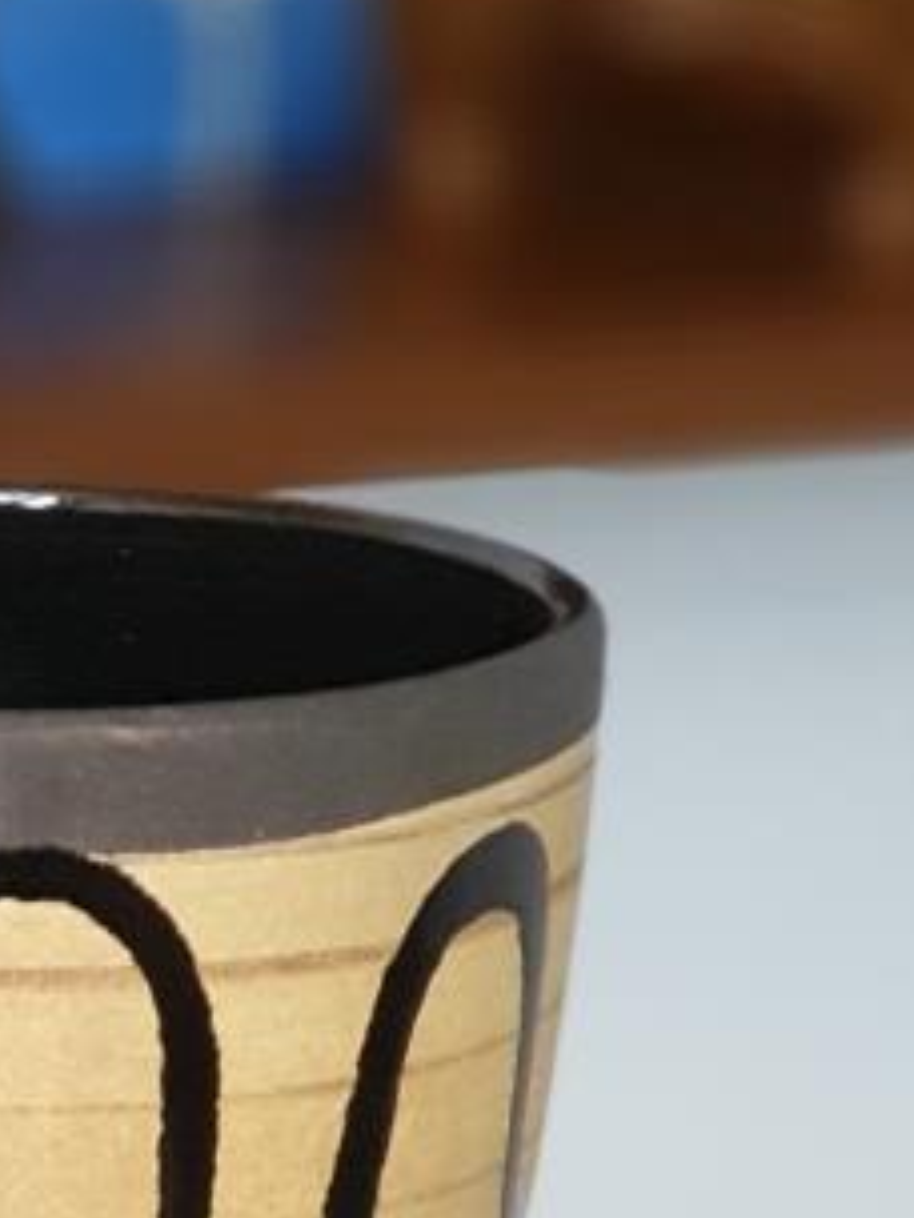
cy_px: 1735
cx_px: 44
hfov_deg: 8.4
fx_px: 6161
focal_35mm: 175
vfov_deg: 10.9
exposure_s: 1/25
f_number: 2.4
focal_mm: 6
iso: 800
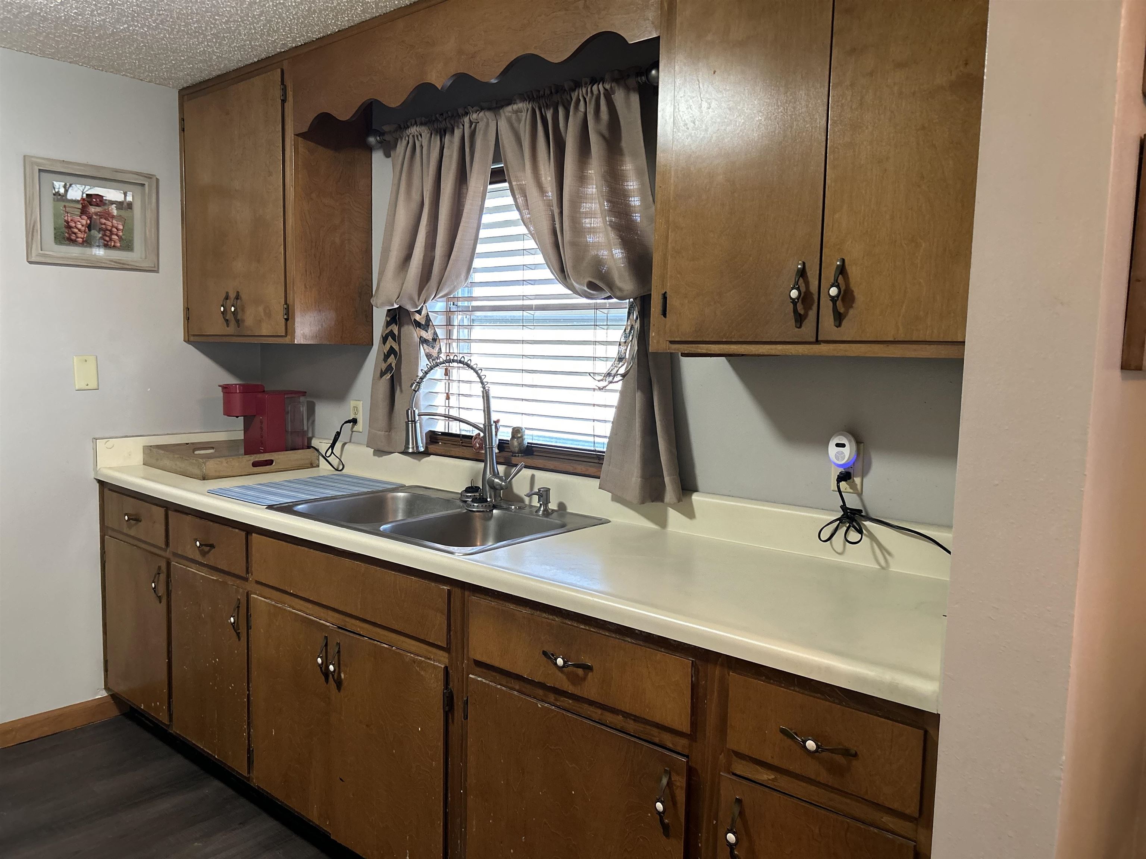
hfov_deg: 67.3
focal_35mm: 26
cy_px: 430
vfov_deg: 53.1
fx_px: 861
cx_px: 573
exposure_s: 1/60
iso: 250
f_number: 1.5
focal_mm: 5.7
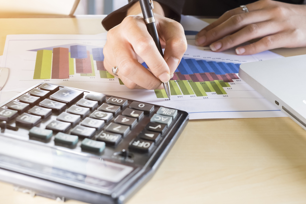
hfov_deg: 36.2
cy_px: 99
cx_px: 151
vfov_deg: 24.6
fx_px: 467
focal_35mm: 55
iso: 640
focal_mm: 35
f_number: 5.6
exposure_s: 1/40
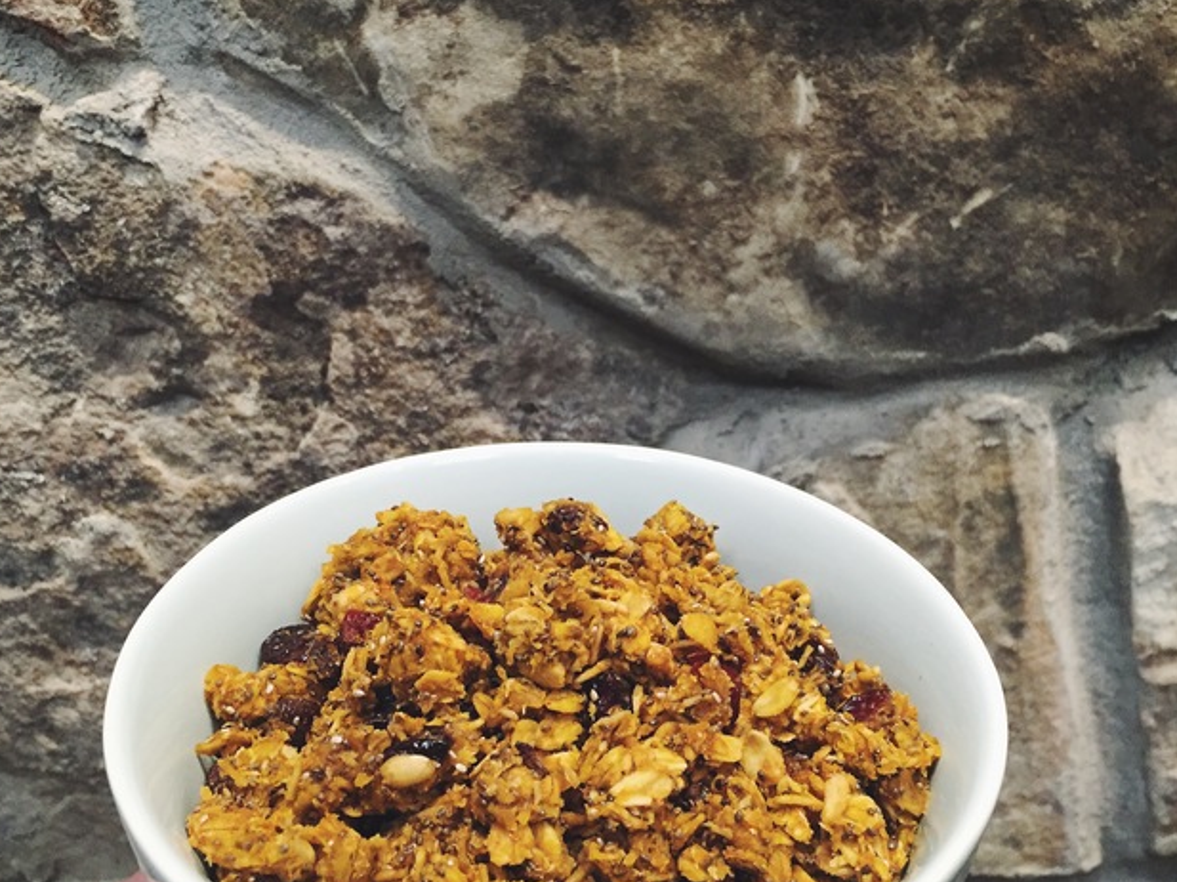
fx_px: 1291
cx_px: 559
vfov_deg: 37.6
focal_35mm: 38
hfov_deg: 49.0
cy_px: 506
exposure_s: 1/30
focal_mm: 4.15
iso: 160
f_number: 2.2
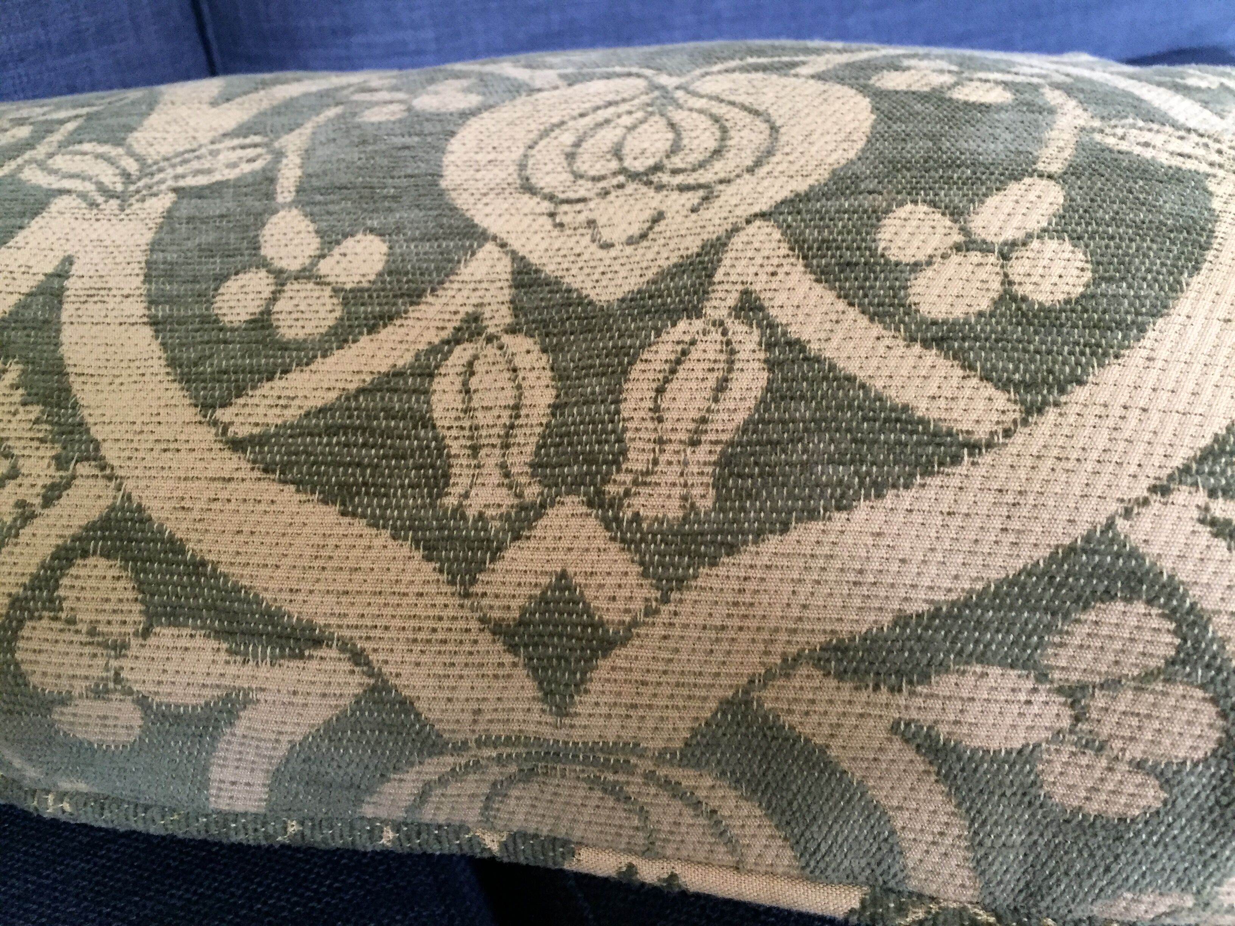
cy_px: 463
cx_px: 618
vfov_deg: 48.2
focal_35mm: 29
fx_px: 1035
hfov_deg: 61.7
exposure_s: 1/33
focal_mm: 4.15
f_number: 2.2
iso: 320
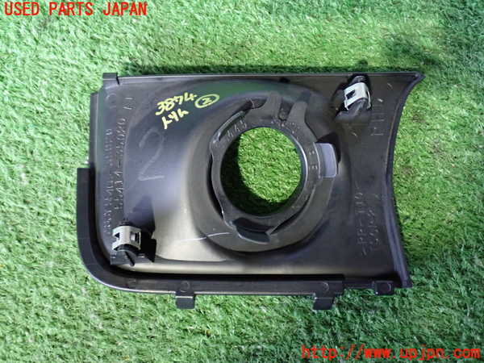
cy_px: 182
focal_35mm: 38
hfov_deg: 49.0
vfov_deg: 37.7
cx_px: 242
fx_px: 531
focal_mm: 6.83
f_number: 2.7
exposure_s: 1/15
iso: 800
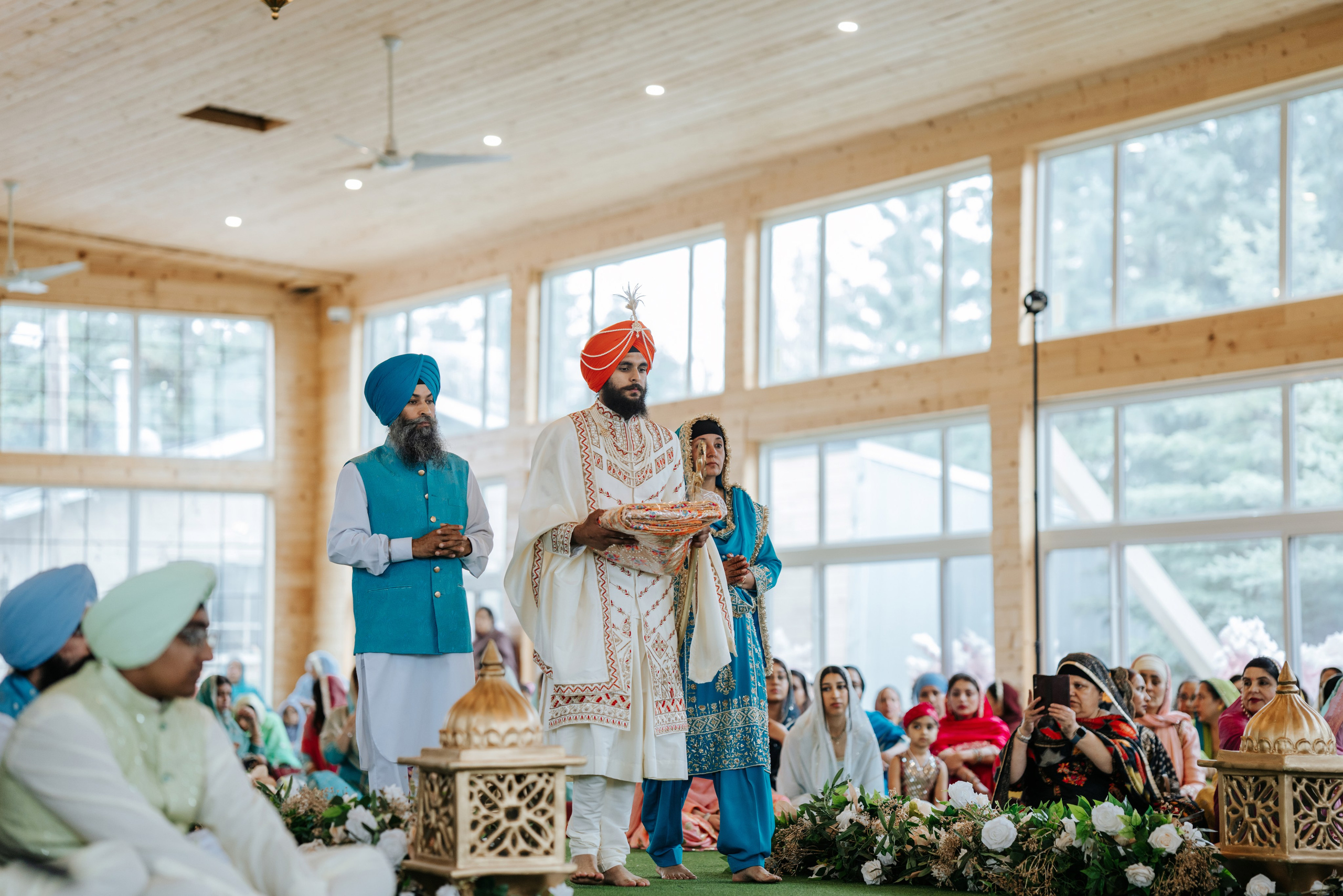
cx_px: 672
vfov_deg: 16.1
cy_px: 448
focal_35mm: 85
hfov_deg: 23.9
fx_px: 3171
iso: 400
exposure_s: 1/250
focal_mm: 85
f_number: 1.8
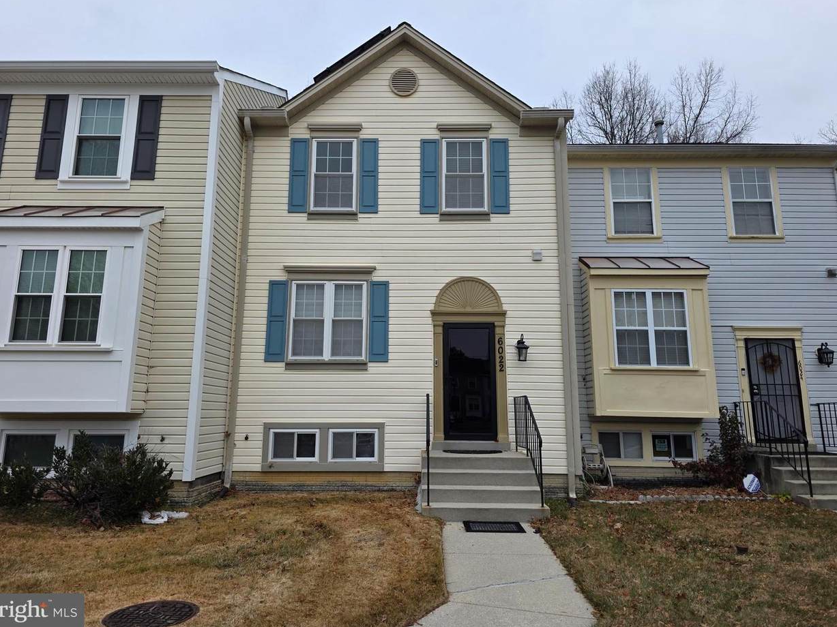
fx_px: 580
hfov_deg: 71.6
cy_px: 301
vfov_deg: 56.8
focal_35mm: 24
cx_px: 414
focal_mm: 6.3
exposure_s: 1/2565
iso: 80
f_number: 1.7
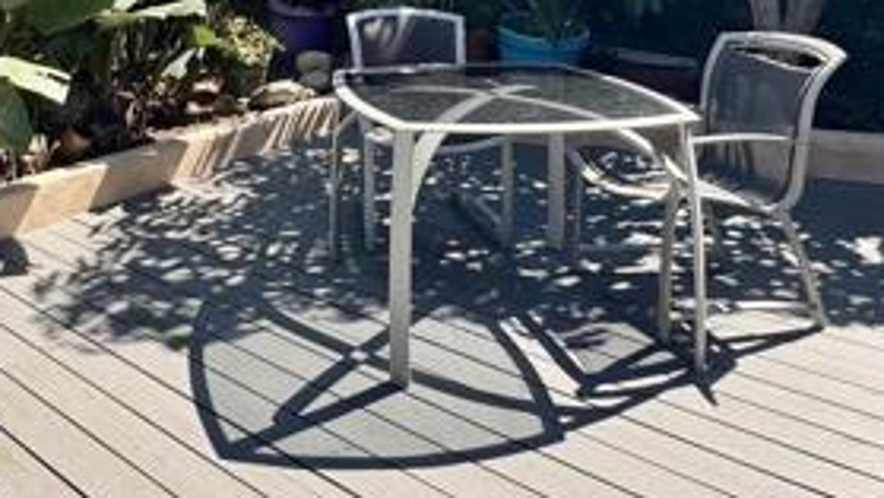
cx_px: 212
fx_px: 820
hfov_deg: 53.8
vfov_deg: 30.7
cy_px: -29
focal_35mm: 35
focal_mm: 2.22
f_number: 2.2
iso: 40
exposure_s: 1/346
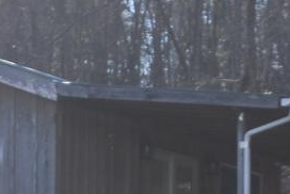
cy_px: 326
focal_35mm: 203
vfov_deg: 6.7
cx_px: -252
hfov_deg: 9.6
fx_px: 1637
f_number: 4.5
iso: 100
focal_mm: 18
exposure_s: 1/500
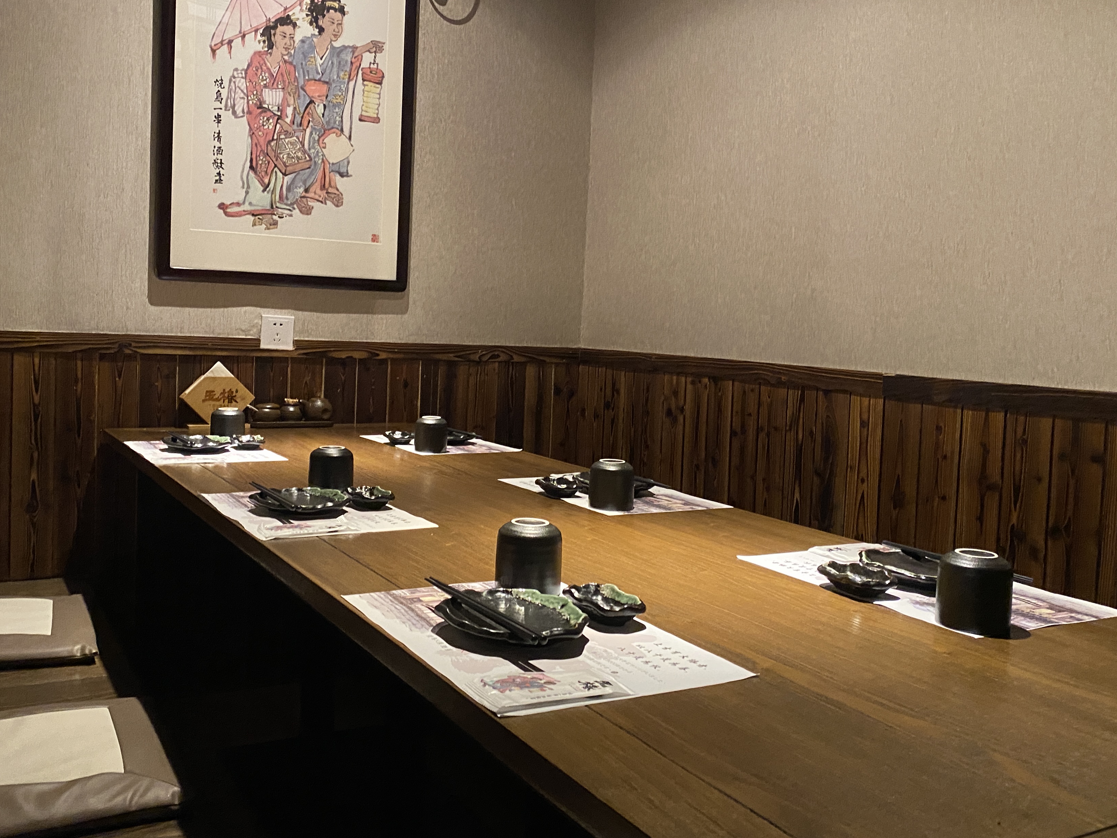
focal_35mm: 32
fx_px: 1033
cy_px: 361
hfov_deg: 56.8
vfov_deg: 44.1
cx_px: 516
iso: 500
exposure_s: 1/33
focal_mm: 4.25
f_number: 1.8
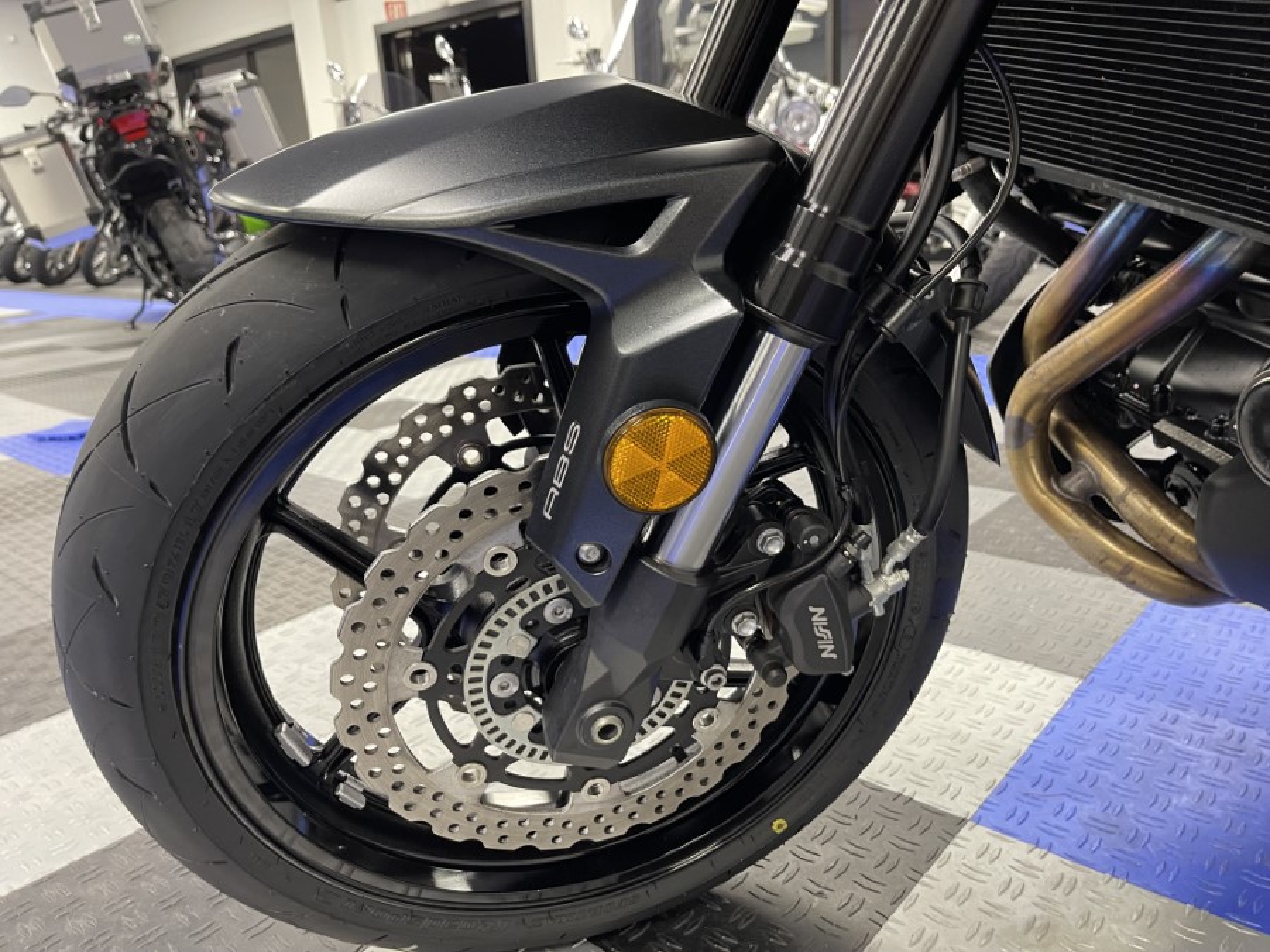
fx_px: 954
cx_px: 635
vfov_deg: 53.1
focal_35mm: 26
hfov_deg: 67.3
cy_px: 476
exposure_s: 1/60
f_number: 1.6
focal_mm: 5.1
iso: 320
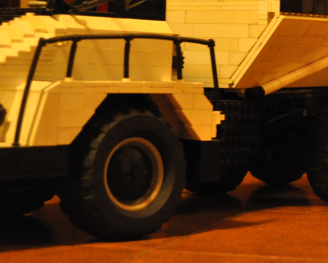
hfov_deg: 15.2
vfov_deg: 12.3
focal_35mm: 124
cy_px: 18
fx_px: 1204
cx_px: 335
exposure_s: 1/5
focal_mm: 28
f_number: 4.5
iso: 1600
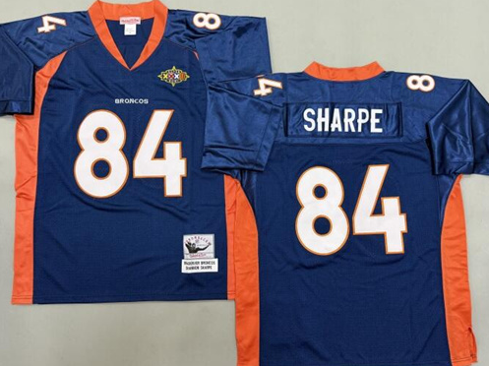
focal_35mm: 29
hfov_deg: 61.7
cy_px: 181
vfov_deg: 48.2
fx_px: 409
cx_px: 246
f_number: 1.78
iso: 200
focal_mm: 6.76
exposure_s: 1/50
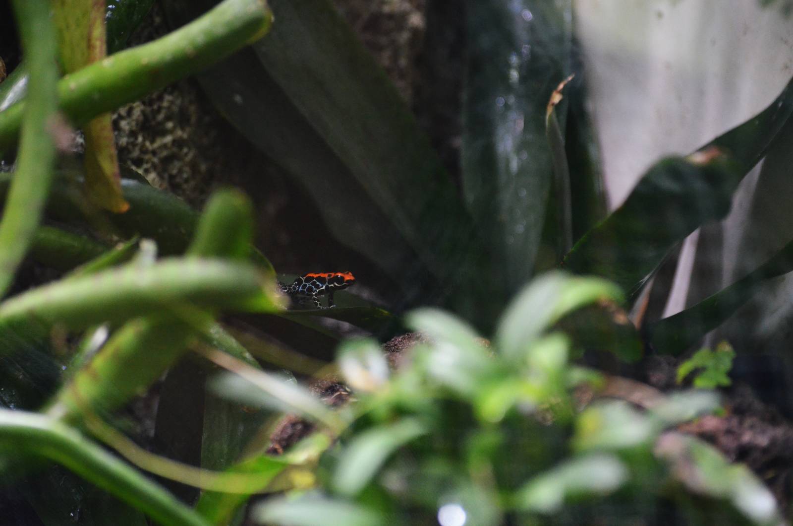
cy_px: 263
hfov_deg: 8.1
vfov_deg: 5.4
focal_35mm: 255
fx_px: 5606
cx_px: 396
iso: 2500
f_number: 4.5
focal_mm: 170
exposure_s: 1/250
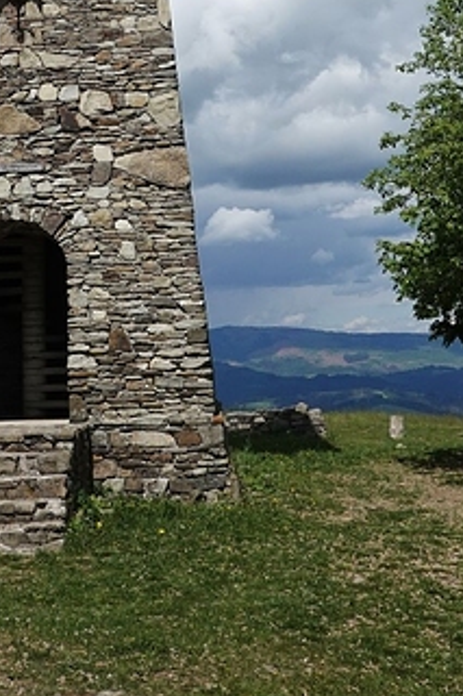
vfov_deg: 24.9
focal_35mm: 75
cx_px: 108
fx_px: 1448
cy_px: -89
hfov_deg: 18.0
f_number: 3.2
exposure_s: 1/2500
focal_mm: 9
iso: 125
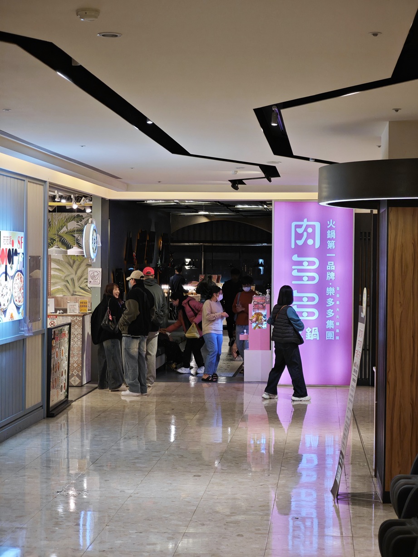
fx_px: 1208
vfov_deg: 26.0
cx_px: 209
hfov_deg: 19.6
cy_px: 278
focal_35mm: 75
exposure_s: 1/120
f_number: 1.8
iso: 160
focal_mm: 12.28
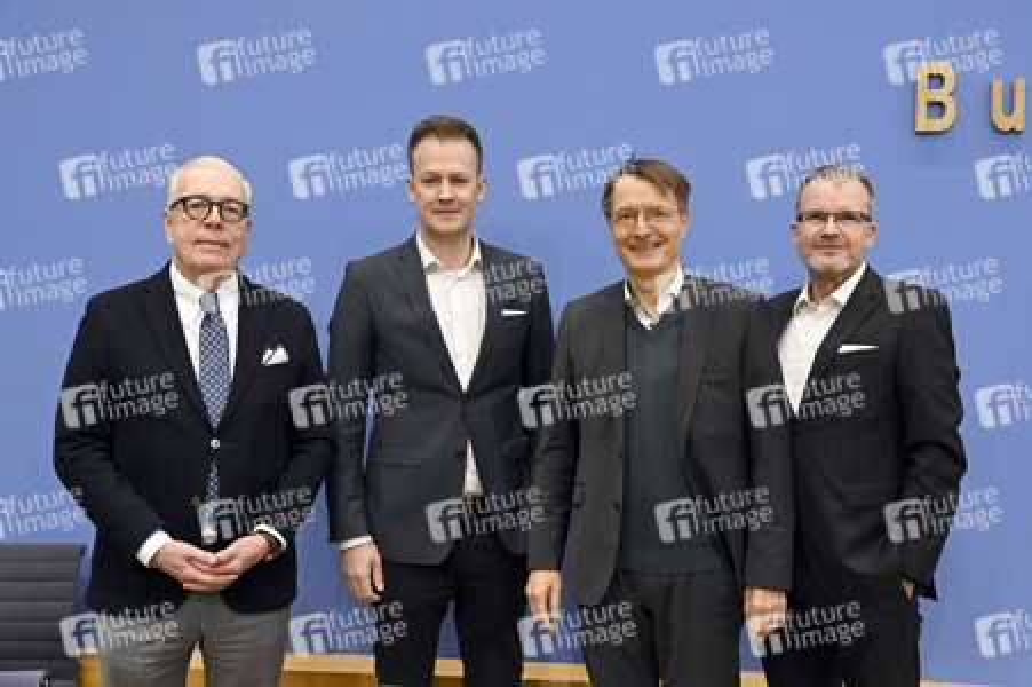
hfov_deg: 50.7
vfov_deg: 35.0
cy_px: 344
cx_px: 516
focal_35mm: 38
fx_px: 1089
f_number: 5.6
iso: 5000
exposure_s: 1/400
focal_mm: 38
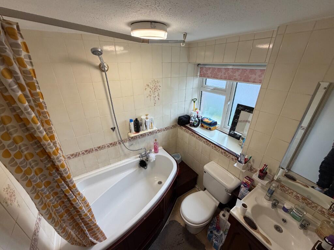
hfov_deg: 102.1
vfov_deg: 85.7
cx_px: 167
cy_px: 125
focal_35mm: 14
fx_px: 135
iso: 320
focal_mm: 2.22
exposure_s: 1/100
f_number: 2.2
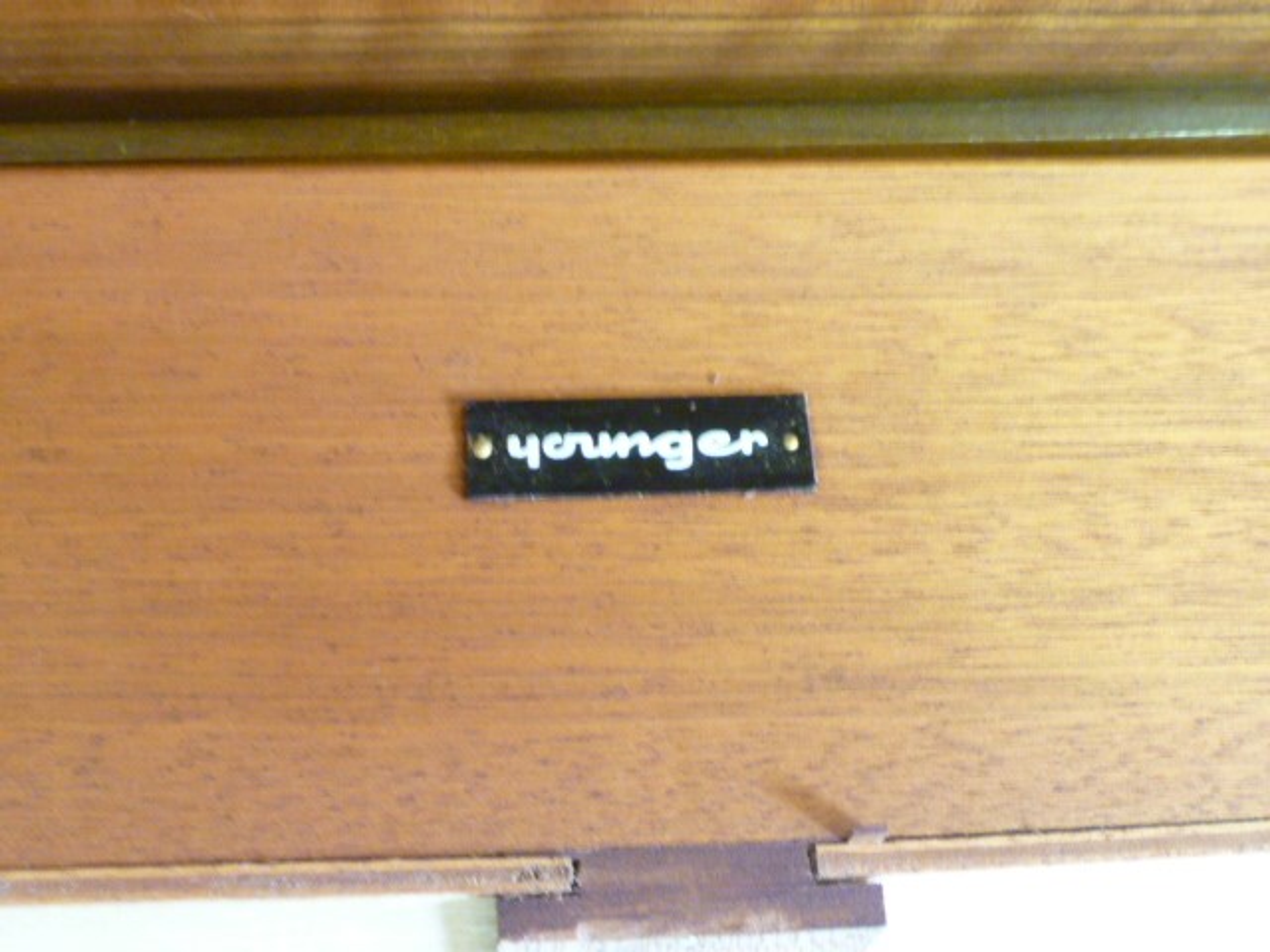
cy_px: 476
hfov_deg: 41.2
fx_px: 1688
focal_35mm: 46
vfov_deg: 31.5
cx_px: 635
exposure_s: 1/8
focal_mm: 5.2
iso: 400
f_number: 3.3
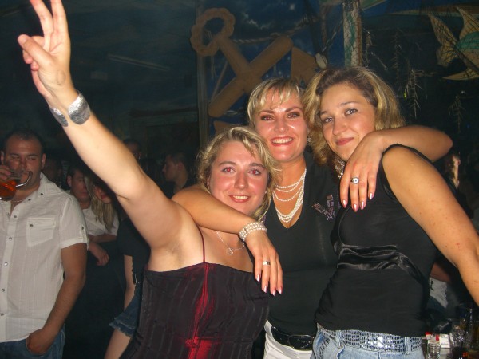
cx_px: 240
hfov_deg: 49.0
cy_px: 180
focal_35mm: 38
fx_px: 526
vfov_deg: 37.7
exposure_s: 1/60
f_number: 2.8
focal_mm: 7.9
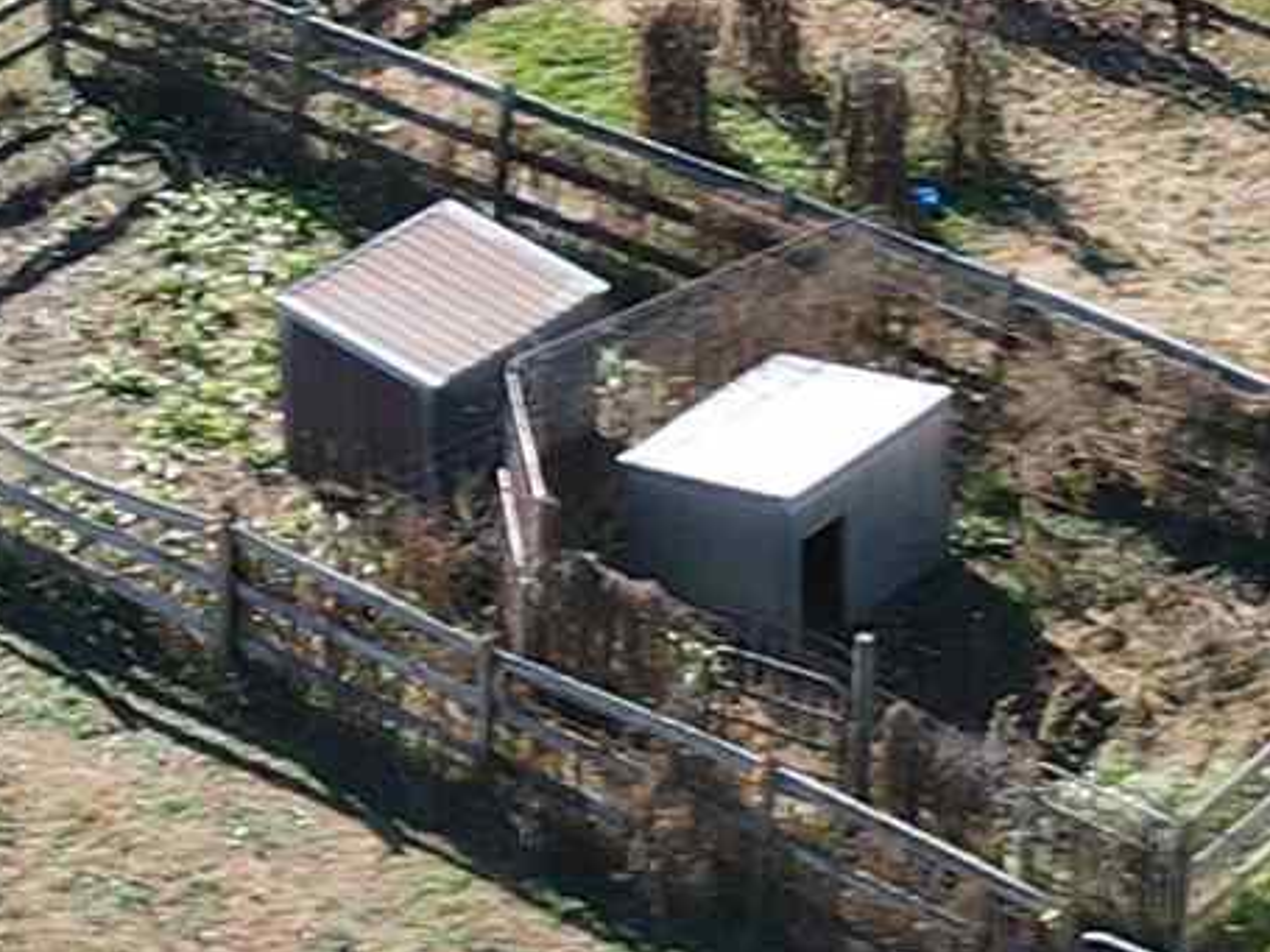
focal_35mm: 162
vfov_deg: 9.1
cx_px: 338
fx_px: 5942
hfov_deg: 12.2
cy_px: 70
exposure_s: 1/250
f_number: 2.8
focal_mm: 4.5
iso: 100
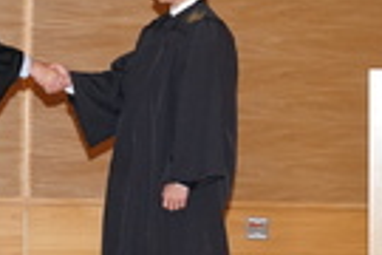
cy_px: -24
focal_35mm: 179
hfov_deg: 11.2
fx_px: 1899
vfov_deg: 7.6
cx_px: -112
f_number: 4.5
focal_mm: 51
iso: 1600
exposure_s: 1/80
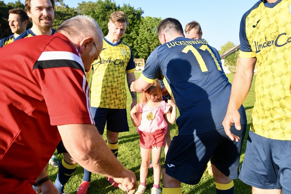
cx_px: 146
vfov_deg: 38.9
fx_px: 275
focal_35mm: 34
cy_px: 97
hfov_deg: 55.8
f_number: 6.3
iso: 1250
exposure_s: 1/1600
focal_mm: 34
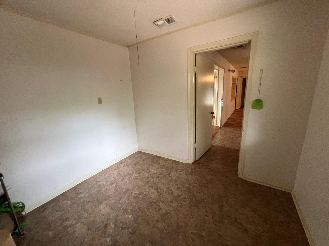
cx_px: 164
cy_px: 123
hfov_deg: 106.2
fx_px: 124
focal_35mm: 13
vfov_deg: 89.9
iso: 250
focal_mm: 1.57
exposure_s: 1/60
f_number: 1.8
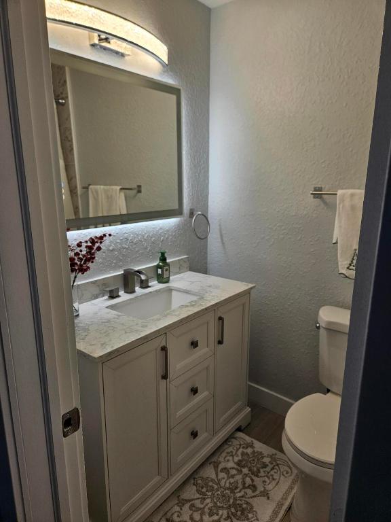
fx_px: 346
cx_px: 196
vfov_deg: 73.9
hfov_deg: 58.9
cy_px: 261
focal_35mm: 23
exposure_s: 1/120
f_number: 1.8
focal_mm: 5.4
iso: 40
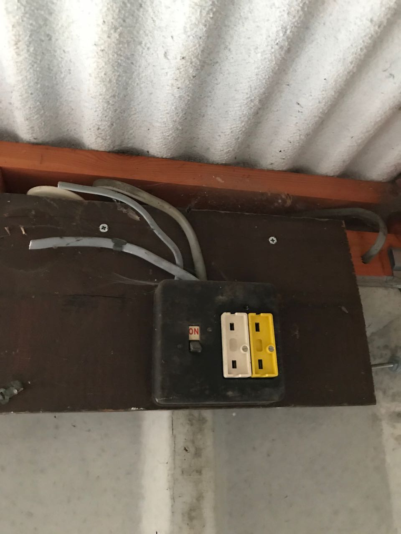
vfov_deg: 63.4
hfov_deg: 49.7
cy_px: 267
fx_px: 432
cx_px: 200
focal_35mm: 28
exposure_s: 1/4
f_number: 1.8
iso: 100
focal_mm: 3.99
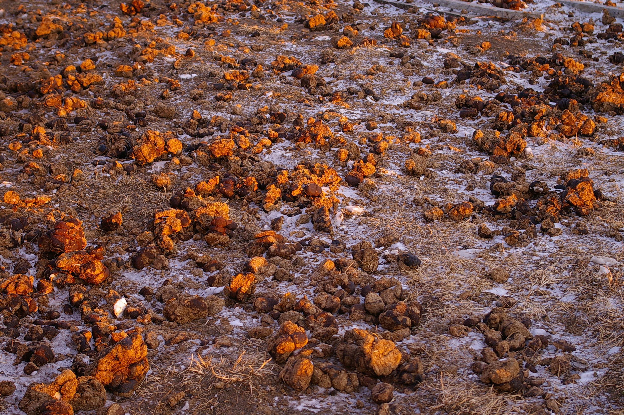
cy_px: 208
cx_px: 312
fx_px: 1299
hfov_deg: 27.0
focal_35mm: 75
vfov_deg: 18.1
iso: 200
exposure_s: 1/60
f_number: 5.6
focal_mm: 50
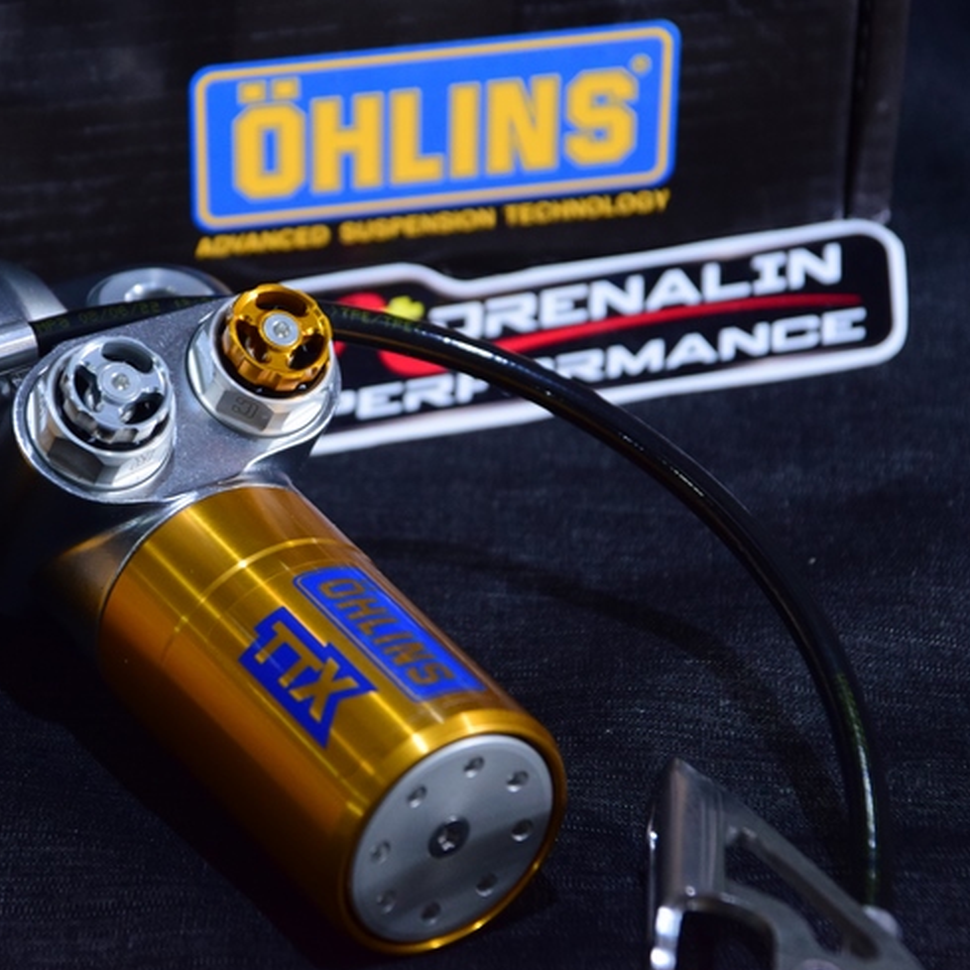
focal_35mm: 146
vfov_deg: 12.0
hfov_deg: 11.9
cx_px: 254
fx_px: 4629
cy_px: 450
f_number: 4
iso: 1250
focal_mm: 70
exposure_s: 1/25
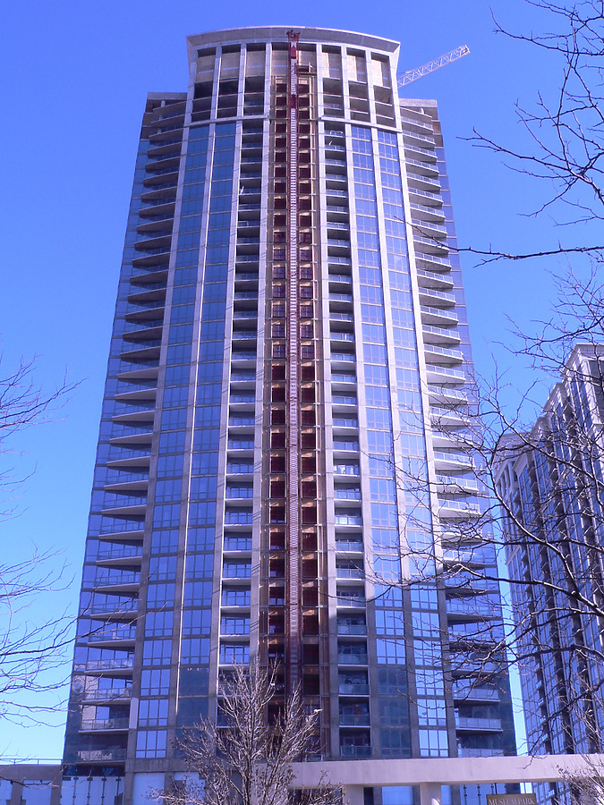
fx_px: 838
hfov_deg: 39.7
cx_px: 302
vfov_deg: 51.4
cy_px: 402
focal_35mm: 36
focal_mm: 6
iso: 100
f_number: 8
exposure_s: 1/160
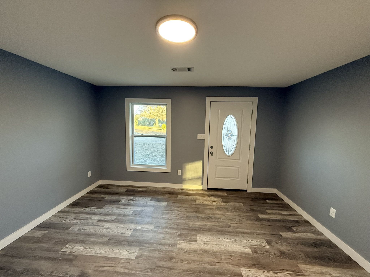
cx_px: 185
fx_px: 150
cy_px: 138
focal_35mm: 14
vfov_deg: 85.7
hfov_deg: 102.1
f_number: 2.2
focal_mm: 2.22
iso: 400
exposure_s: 1/120
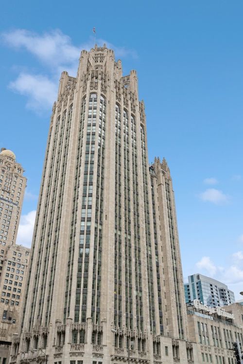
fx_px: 314
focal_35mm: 31
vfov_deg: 60.3
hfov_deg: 42.3
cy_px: 182
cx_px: 122
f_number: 8
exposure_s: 1/100
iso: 320
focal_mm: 31
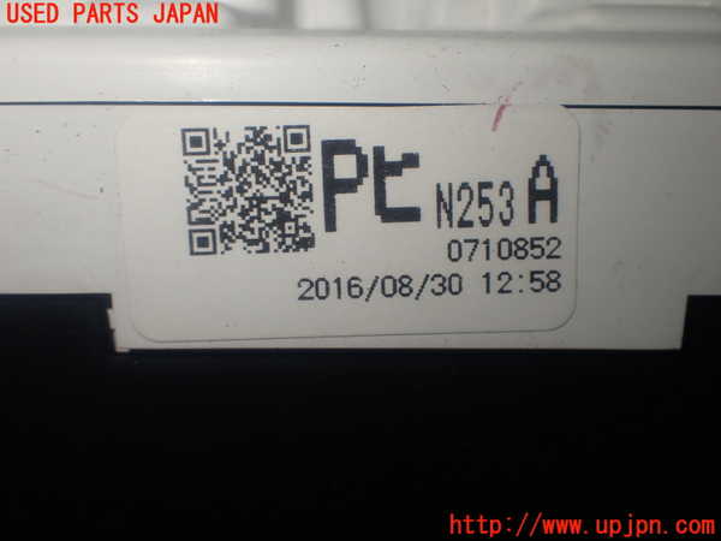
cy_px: 270
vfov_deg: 35.1
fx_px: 854
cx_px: 360
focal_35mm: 41
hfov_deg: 45.8
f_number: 4
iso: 100
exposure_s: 1/80
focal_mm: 7.31
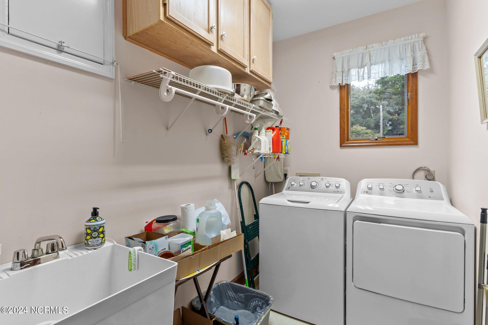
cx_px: 244
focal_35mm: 18
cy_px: 162
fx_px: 244
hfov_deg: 90.0
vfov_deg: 67.4
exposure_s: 2
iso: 100
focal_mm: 18
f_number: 10
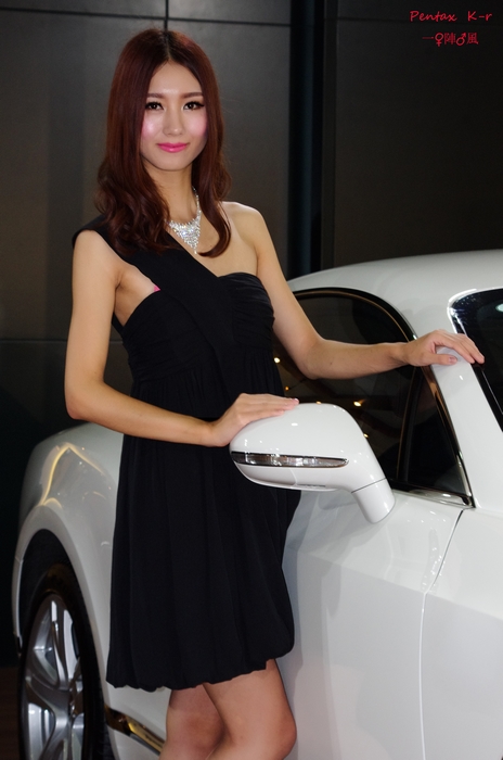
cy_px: 380
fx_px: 2209
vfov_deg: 19.5
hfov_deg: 13.0
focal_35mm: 105
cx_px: 252
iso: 800
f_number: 8
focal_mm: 70
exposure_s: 1/50
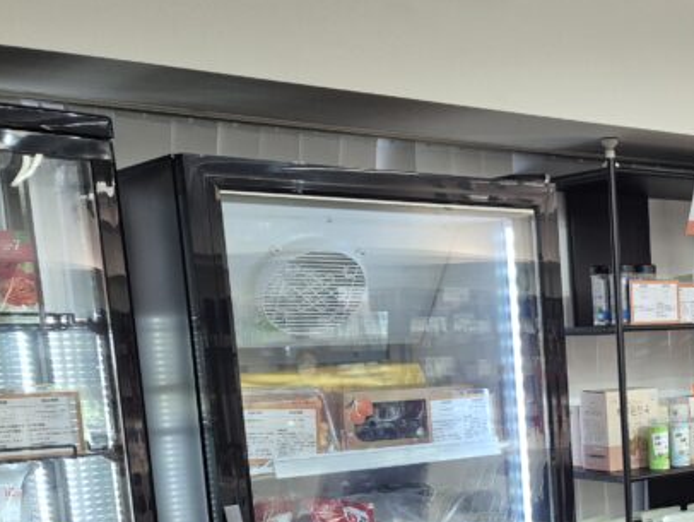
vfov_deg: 24.4
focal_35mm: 58
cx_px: 761
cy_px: 483
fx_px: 1164
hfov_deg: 29.9
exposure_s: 1/100
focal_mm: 5.4
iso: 160
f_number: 1.8
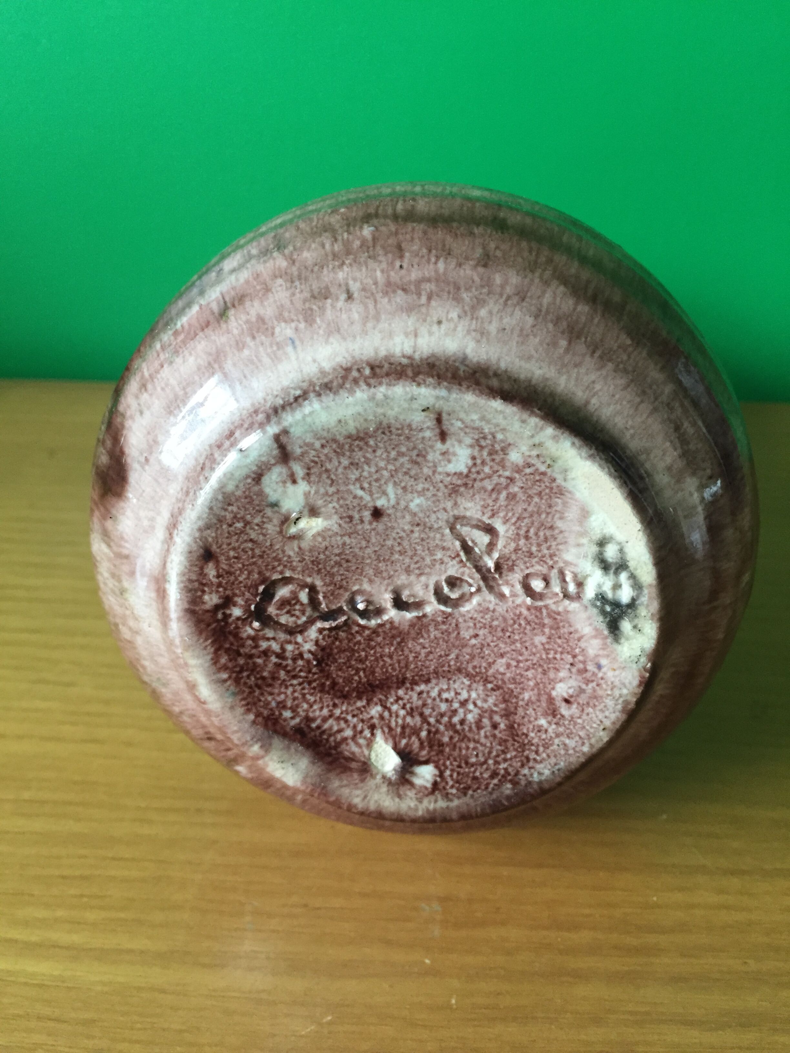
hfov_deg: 48.2
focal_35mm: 29
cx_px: 395
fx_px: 882
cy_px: 526
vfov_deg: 61.7
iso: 200
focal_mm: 4.15
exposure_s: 1/33
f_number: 2.2
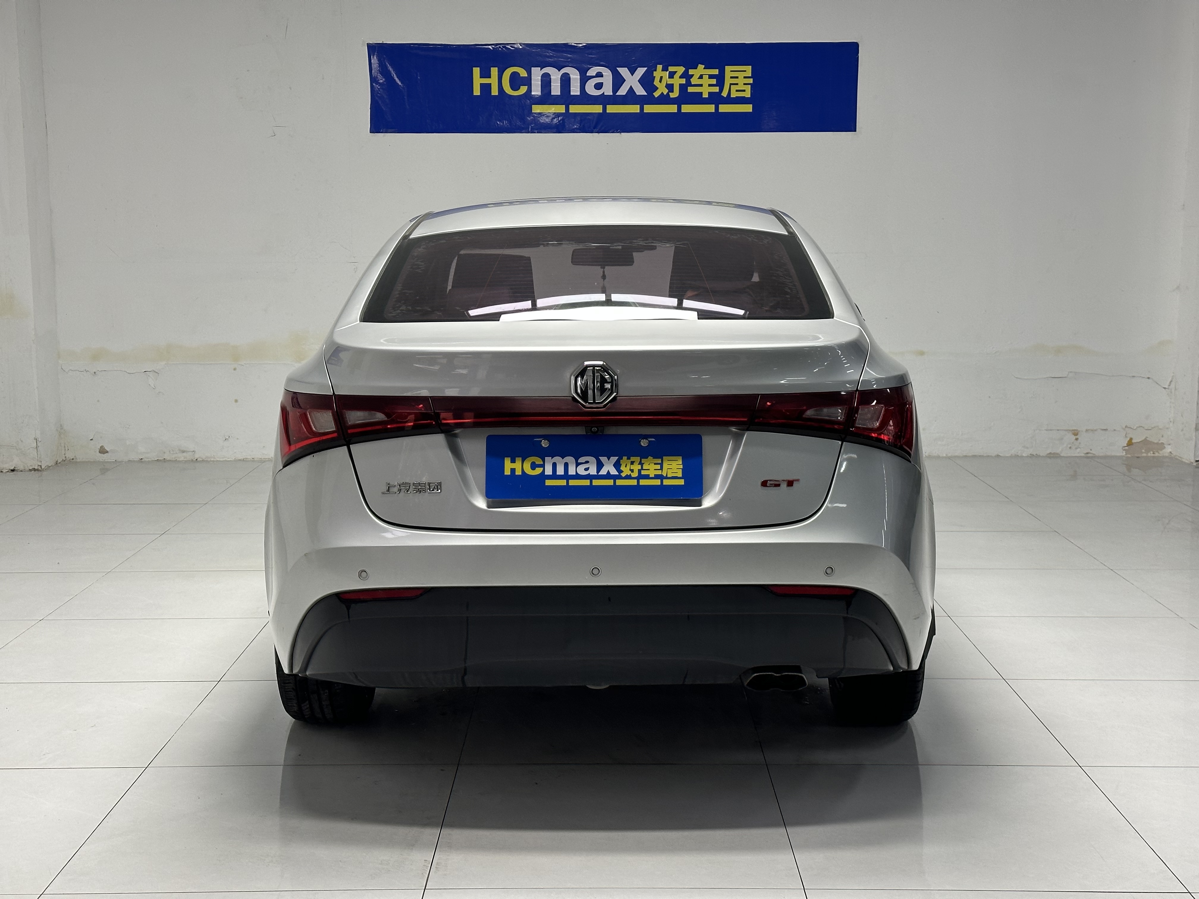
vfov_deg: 30.3
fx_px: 1663
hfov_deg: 39.7
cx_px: 600
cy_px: 450
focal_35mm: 48
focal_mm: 6.86
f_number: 1.78
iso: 64
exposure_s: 1/50
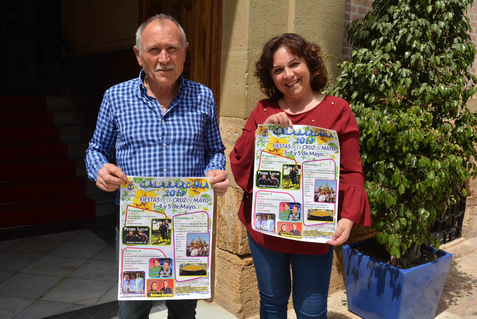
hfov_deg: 53.1
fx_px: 477
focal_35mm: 36
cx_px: 238
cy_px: 160
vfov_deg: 36.9
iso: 100
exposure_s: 1/320
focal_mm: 24
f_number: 9
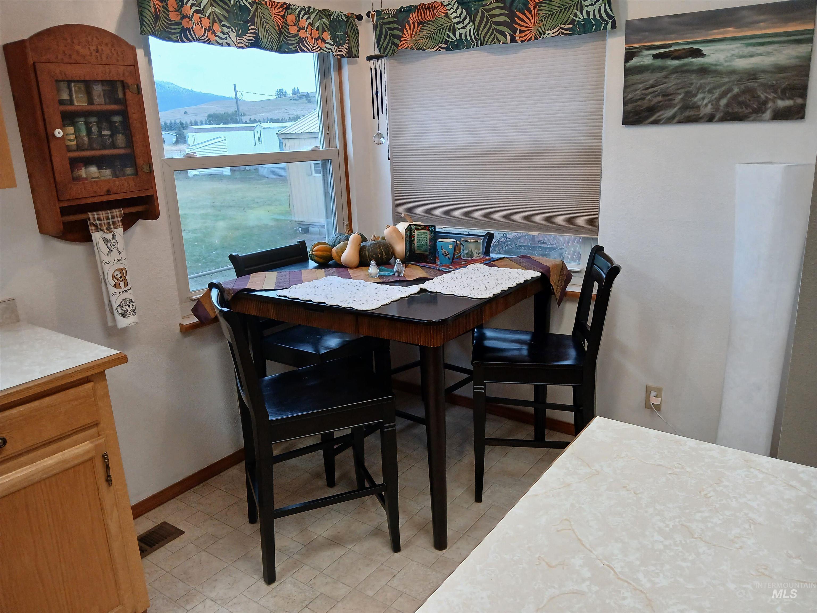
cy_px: 306
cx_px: 408
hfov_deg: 67.3
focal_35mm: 26
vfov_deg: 53.1
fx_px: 614
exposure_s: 1/60
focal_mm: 3.98
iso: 160
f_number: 1.8
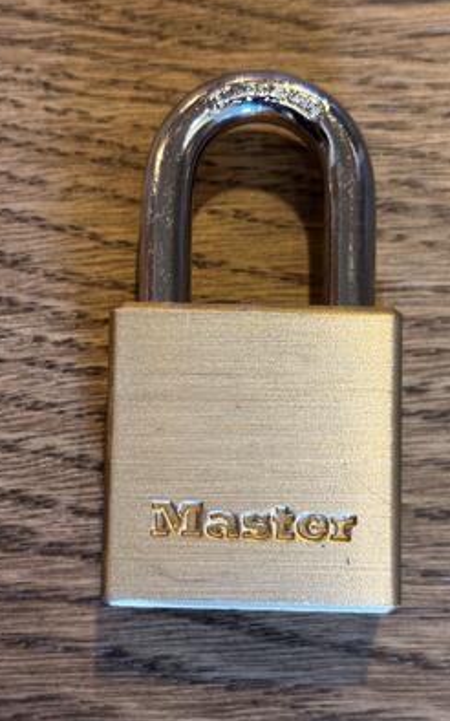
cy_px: 357
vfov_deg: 36.3
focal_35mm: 56
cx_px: 262
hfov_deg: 23.1
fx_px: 1100
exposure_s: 1/40
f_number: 1.6
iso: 125
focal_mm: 5.96
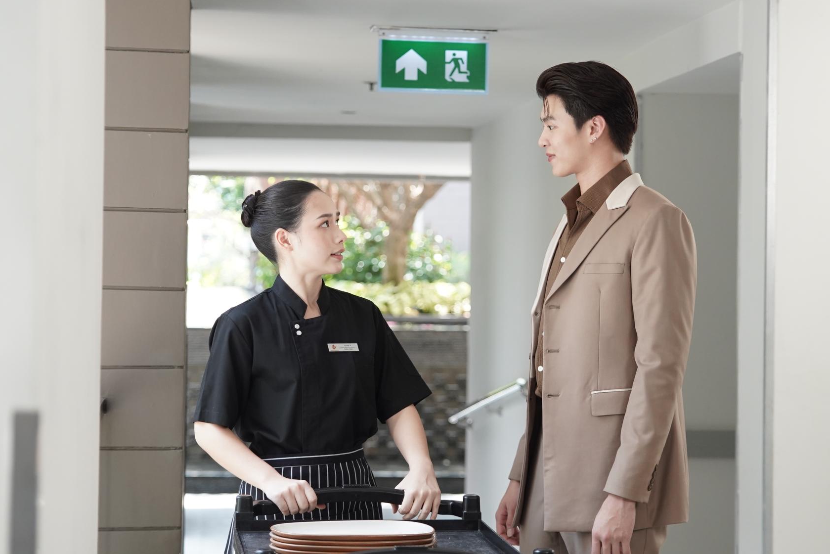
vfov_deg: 15.4
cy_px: 277
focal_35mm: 89
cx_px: 419
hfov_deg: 22.9
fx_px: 2052
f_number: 2.8
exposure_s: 1/800
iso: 1250
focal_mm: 59
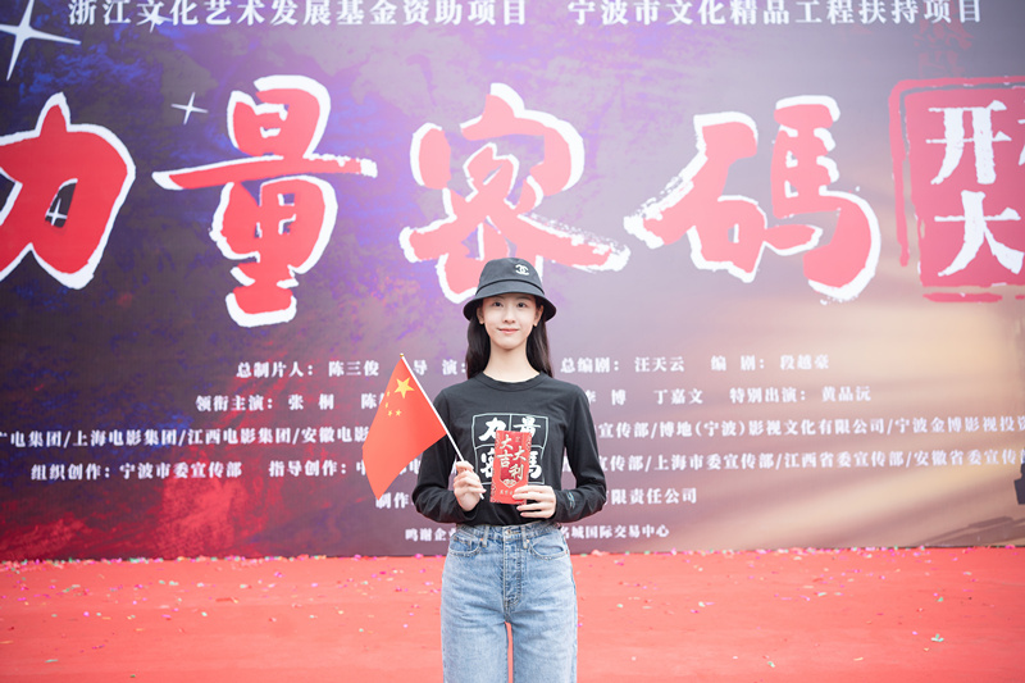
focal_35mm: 35
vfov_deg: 37.8
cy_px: 342
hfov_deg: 54.4
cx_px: 512
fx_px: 996
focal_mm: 35
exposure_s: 1/125
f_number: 3.5
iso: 200
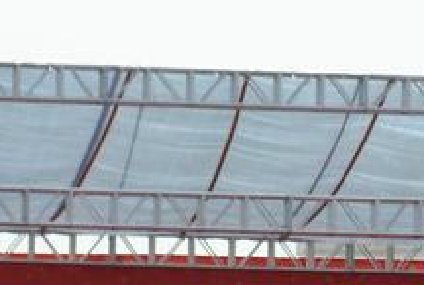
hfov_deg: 2.7
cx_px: 561
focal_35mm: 750
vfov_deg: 1.8
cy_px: 371
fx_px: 8850
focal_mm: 135
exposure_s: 1/250
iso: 100
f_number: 6.3
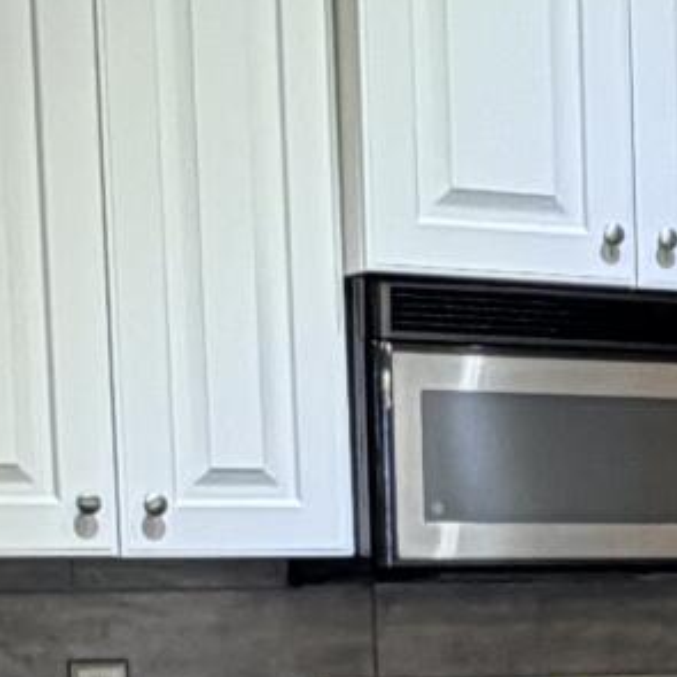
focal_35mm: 126
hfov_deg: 12.3
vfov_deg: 13.5
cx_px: 1349
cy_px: 794
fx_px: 2788
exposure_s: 1/120
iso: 200
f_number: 2.2
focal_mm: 2.22
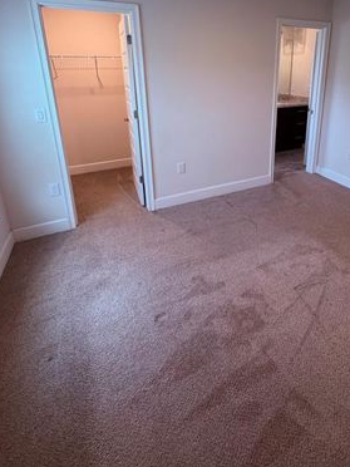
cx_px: 224
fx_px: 270
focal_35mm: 20
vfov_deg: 78.3
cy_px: 146
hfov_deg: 64.8
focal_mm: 2.22
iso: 200
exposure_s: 1/60
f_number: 2.2
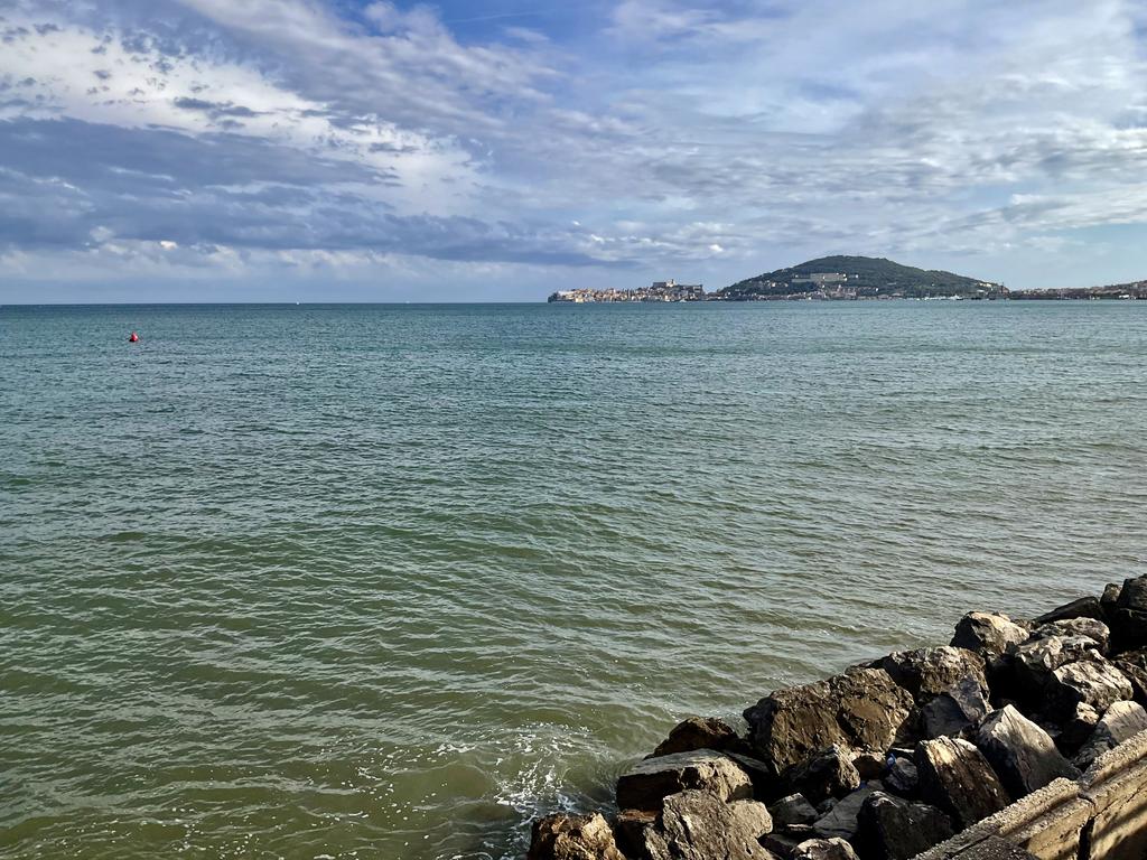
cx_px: 574
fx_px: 961
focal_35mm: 29
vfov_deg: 48.2
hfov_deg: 61.7
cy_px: 430
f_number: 1.8
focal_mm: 3
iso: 25
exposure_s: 1/2320
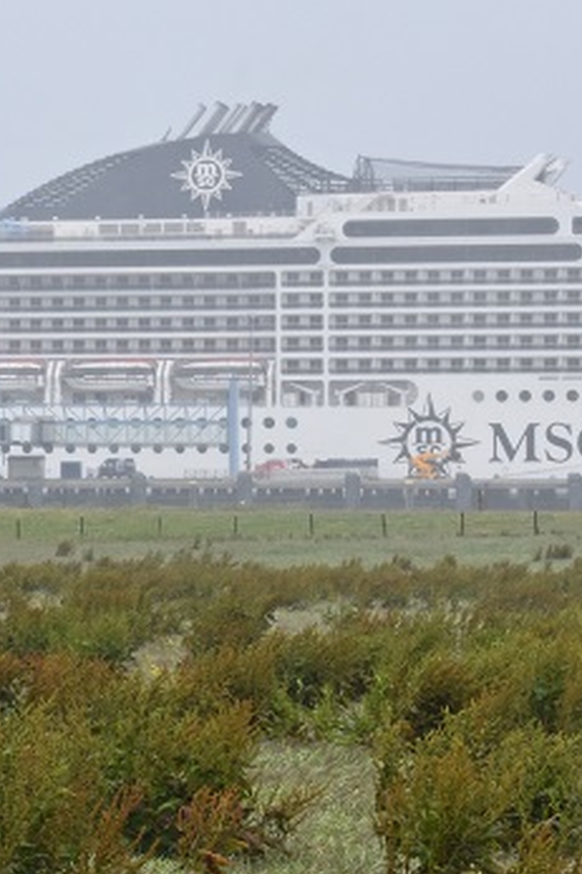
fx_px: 5910
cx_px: -358
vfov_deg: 8.5
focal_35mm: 243
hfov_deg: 5.6
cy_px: 325
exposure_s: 1/400
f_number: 10
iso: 200
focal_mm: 55
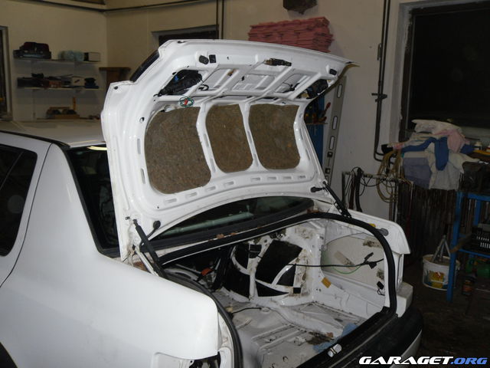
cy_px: 184
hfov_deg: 52.6
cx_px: 245
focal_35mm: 35
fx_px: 495
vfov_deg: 40.7
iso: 100
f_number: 3.5
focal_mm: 6.3
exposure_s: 1/45
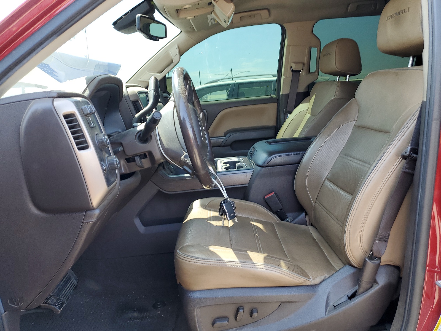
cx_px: 220
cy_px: 166
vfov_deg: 53.1
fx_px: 331
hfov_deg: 67.3
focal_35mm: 26
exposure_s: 1/143
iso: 50
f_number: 1.5
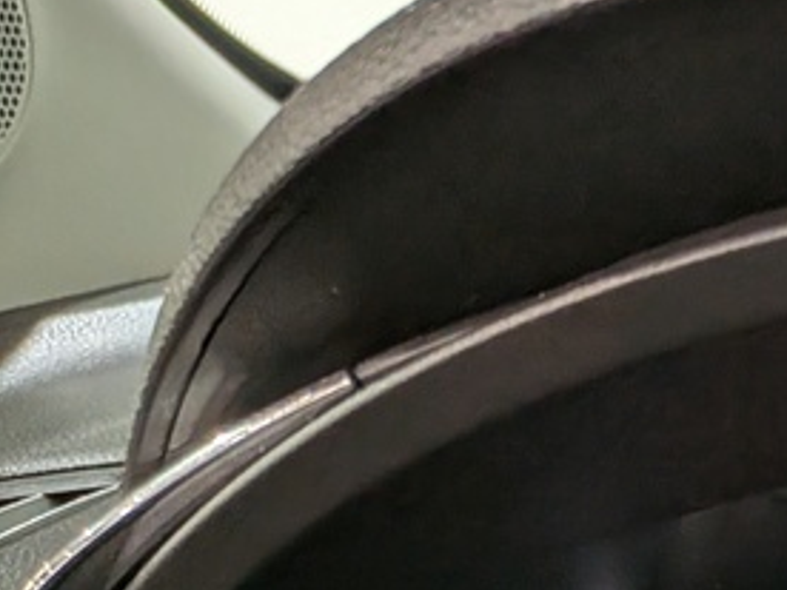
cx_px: 1411
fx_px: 2023
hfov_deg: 17.7
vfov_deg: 15.0
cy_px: 966
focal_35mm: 89
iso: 317
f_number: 1.7
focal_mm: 4.53
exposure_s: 1/100
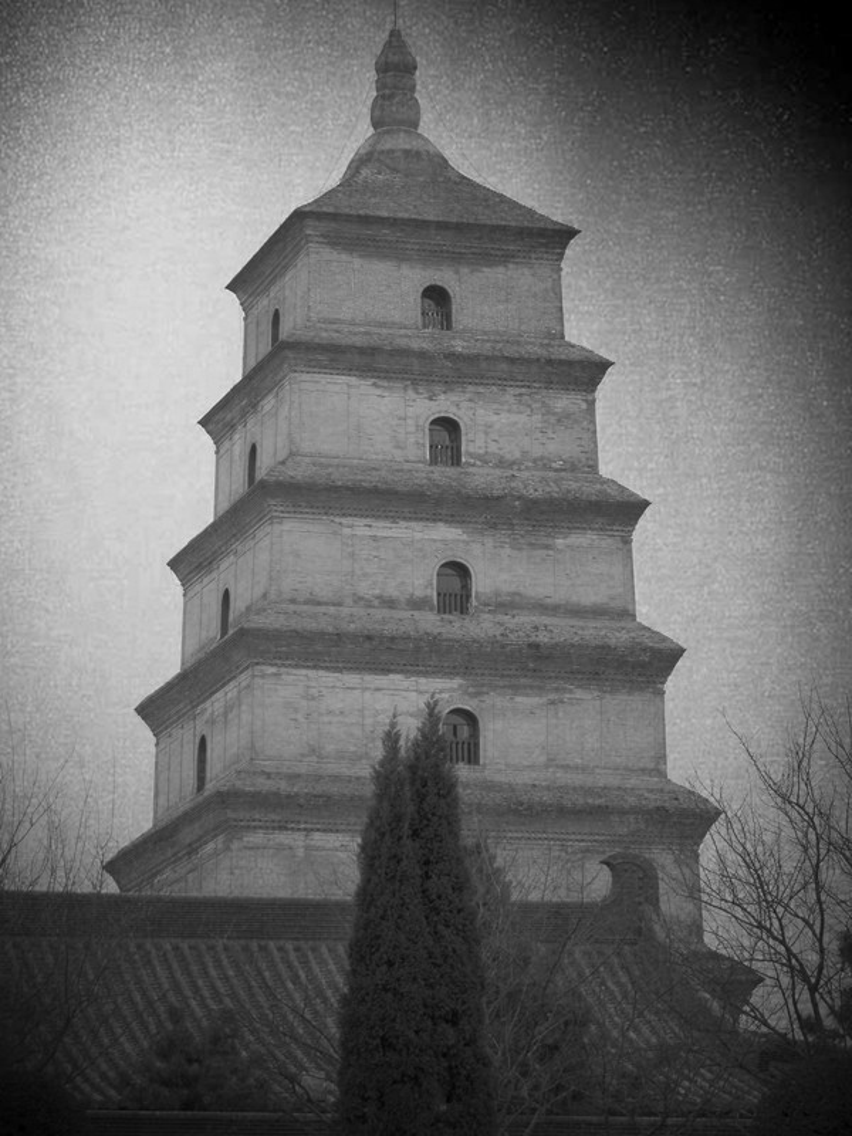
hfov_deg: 10.7
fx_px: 4529
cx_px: 426
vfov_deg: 14.3
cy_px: 568
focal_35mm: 138
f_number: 4.5
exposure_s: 1/320
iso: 125
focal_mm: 24.71
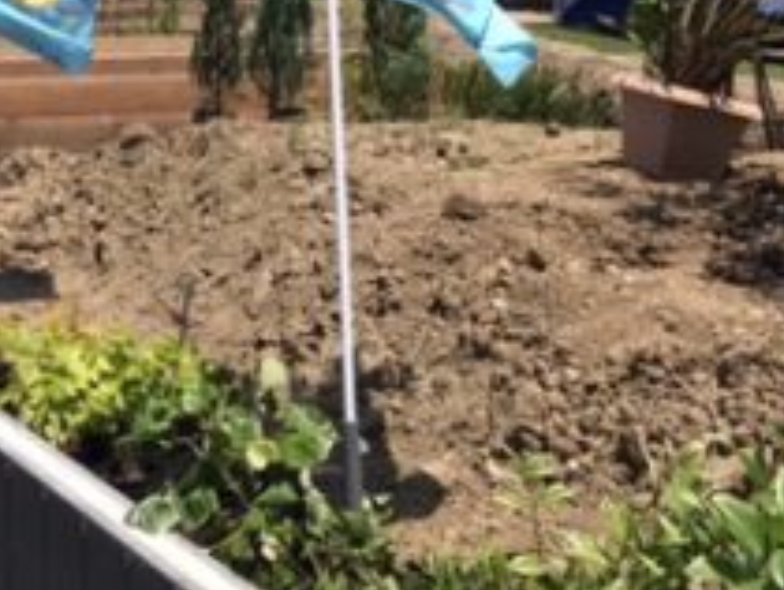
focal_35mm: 80
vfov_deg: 17.4
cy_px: -172
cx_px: -15
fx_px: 1814
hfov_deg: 23.3
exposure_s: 1/2817
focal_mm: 3.99
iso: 20
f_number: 1.8
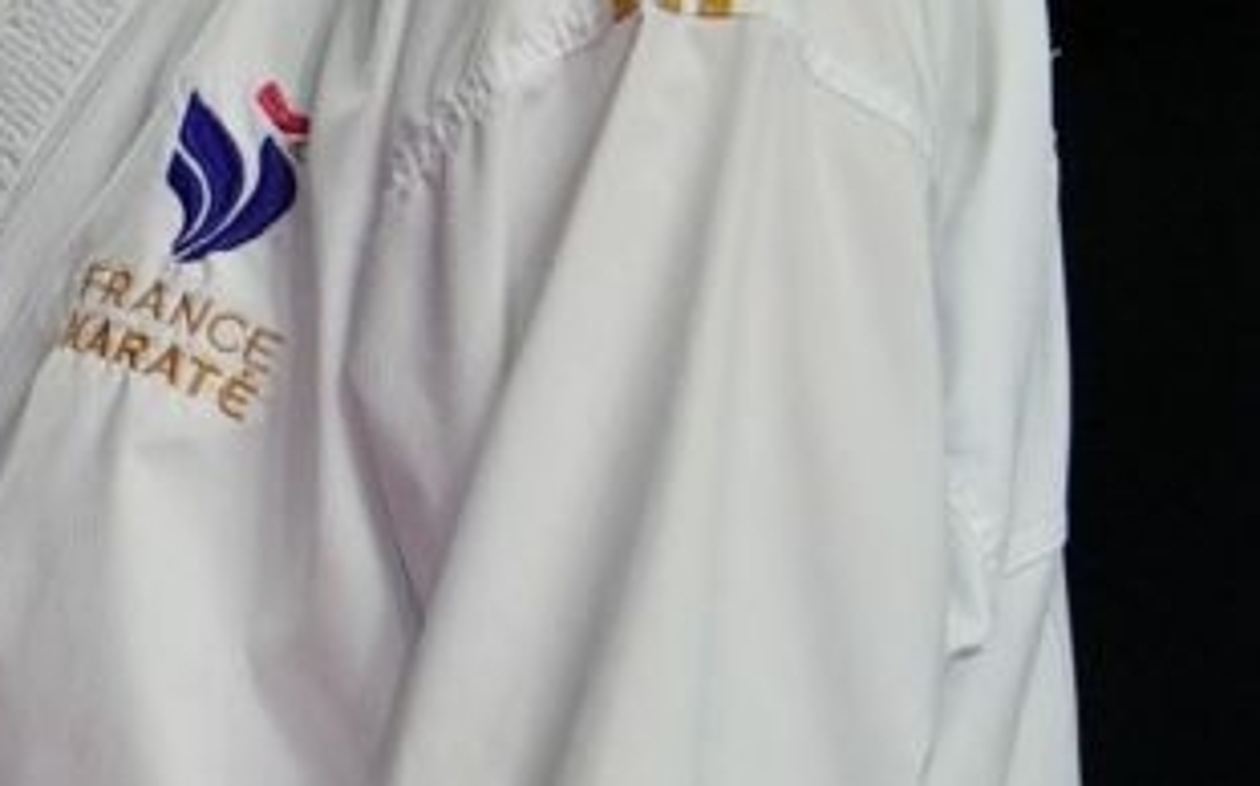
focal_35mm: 1769
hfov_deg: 1.2
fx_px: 60713
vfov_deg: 0.7
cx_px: 474
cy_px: 385
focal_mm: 200
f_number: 2.8
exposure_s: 1/1000
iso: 1000
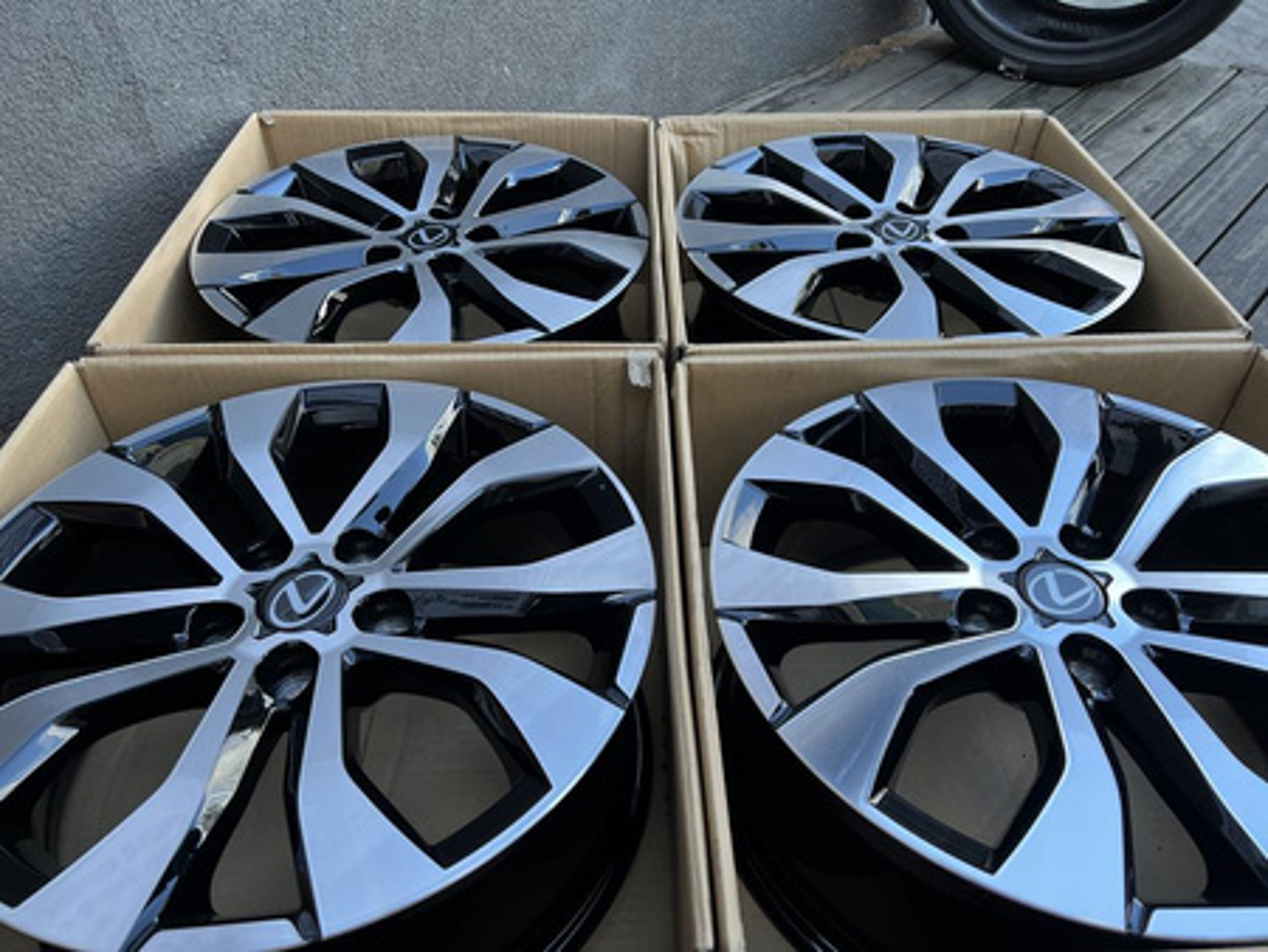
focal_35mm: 26
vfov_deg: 53.1
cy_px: 476
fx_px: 953
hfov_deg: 67.3
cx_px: 634
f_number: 1.5
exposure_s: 1/121
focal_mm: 5.7
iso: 32
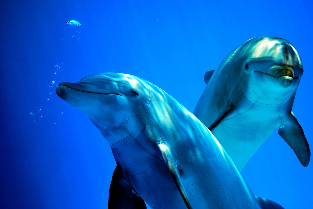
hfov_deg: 24.6
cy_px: 104
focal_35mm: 82
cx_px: 156
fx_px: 718
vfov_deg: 16.6
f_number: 4
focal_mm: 55
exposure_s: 1/640
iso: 200
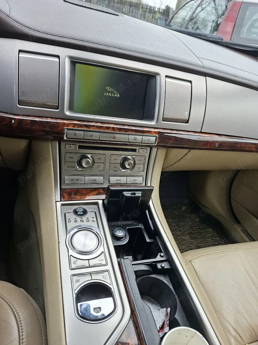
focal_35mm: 23
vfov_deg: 73.9
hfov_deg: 58.9
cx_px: 129
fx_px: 229
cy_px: 172
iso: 50
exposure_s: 1/250
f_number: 1.8
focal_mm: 5.54
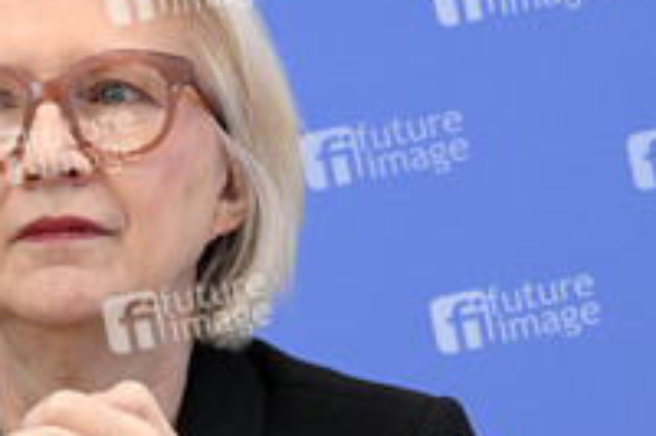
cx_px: 100
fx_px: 4934
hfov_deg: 7.6
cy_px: 233
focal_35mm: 271
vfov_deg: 5.1
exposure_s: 1/500
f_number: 6.3
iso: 4000
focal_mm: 120
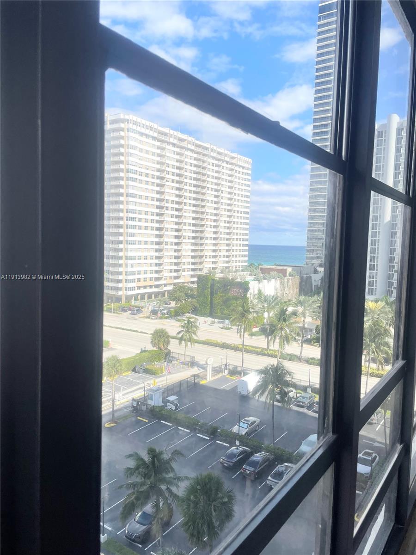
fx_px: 417
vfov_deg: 67.3
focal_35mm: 26
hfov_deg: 53.1
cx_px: 208
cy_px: 278
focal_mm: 4.2
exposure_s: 1/1825
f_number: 1.6
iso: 32
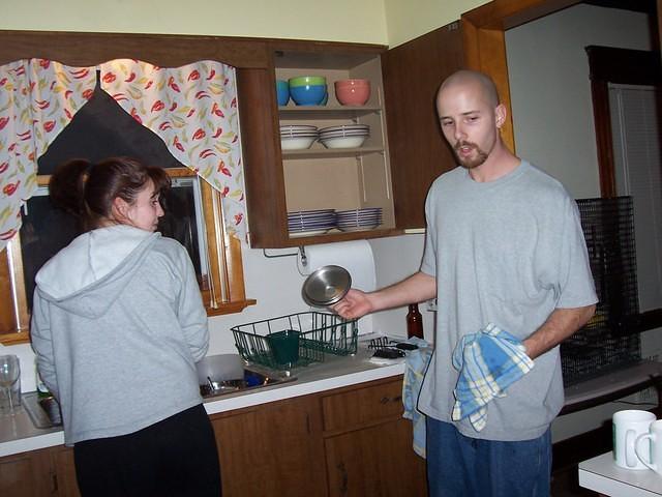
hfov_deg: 50.1
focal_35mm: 37
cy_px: 248
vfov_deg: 38.7
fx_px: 708
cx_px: 331
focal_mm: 5.6
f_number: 2.8
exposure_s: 1/60
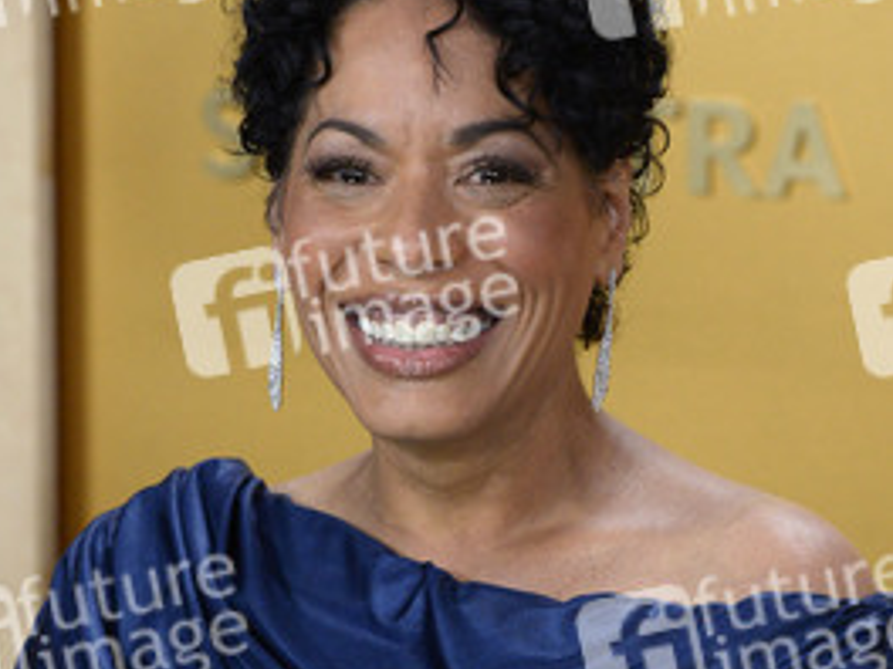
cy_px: 466
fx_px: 6011
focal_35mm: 233
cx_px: 445
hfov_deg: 8.5
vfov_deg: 6.4
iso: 2500
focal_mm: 160
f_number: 6.3
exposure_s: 1/250
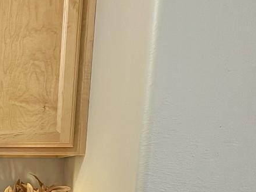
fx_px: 303
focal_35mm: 41
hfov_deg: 33.5
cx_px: -76
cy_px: 200
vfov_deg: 31.9
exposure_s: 1/60
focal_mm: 2.22
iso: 640
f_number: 2.2
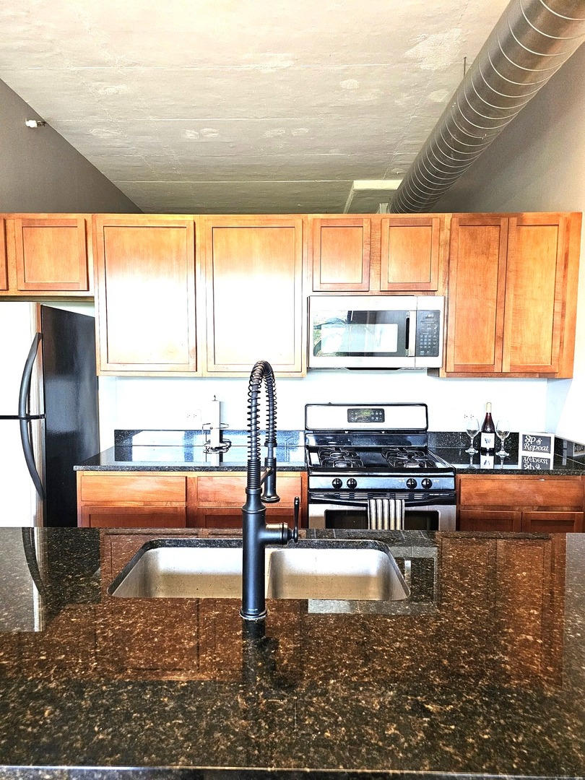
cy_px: 390
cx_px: 292
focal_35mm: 23
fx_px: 518
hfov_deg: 58.9
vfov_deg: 73.9
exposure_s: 1/120
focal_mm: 6.3
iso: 320
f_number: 1.7
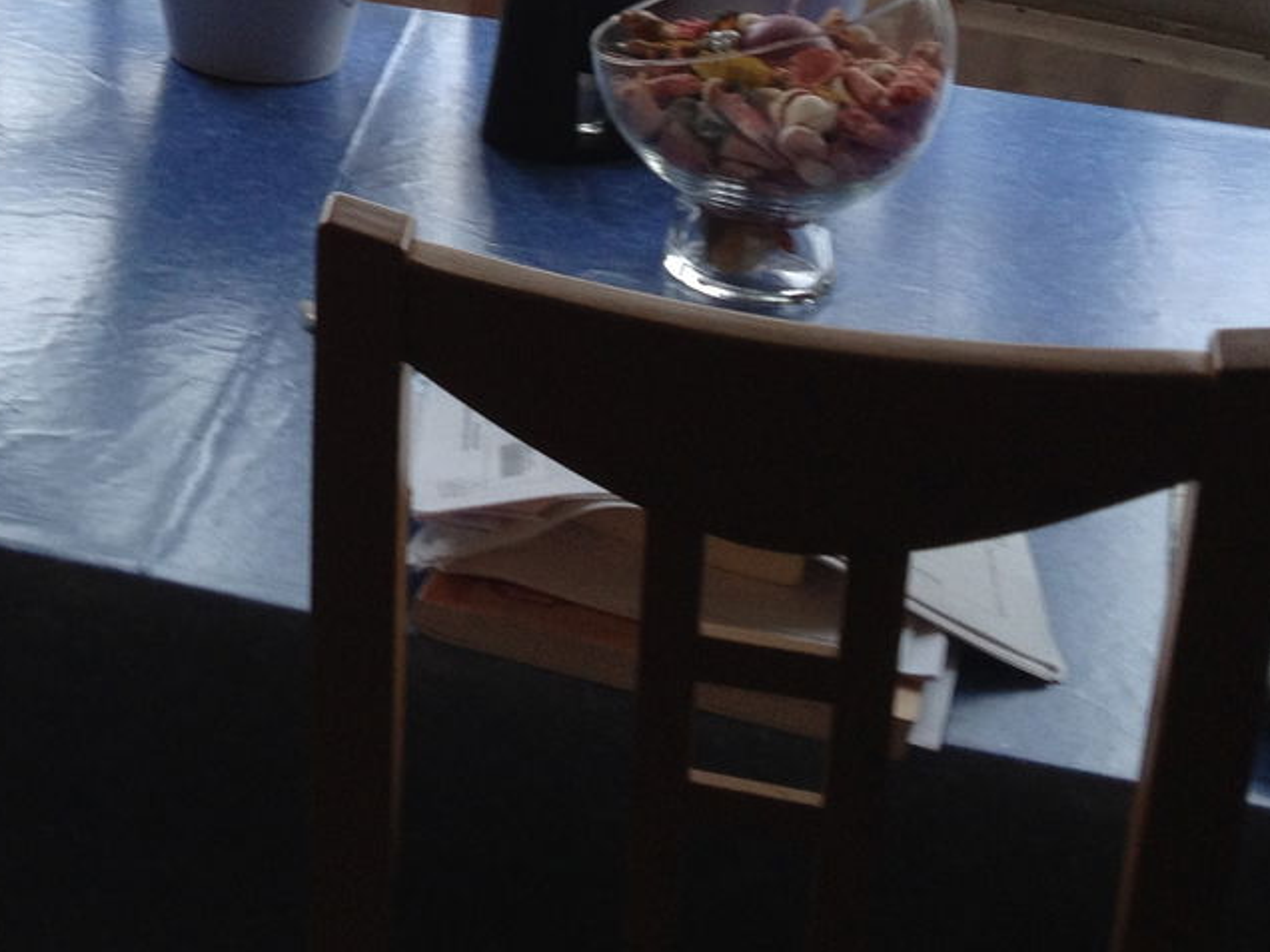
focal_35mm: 88
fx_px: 3229
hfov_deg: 21.5
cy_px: -150
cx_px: 6
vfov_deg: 16.2
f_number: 2.4
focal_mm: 4.28
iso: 64
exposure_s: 1/120
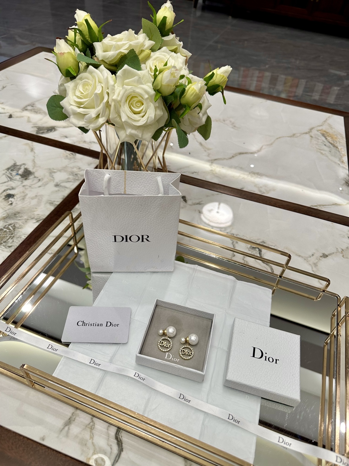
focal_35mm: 24
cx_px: 174
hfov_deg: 56.8
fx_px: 323
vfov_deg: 71.6
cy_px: 233
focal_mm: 6.86
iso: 100
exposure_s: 1/100
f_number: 1.78
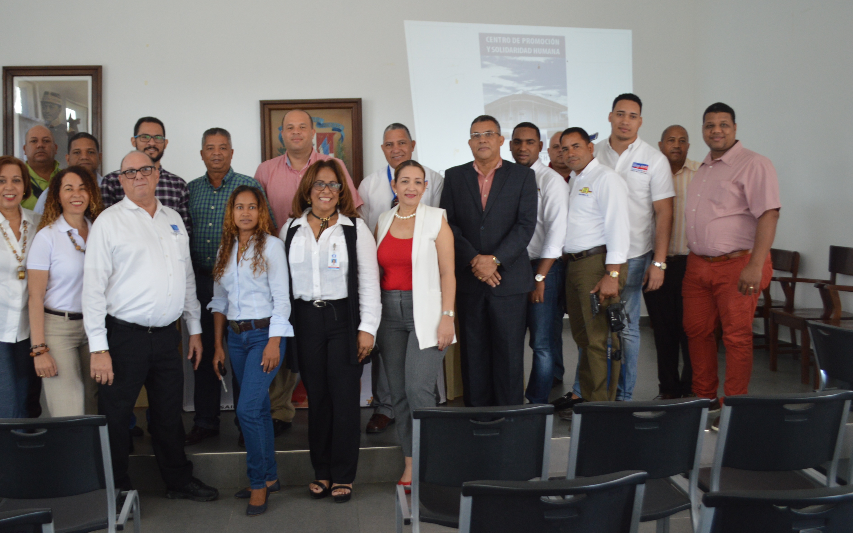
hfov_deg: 57.7
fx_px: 767
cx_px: 347
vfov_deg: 38.1
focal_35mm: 33
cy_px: 196
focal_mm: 18
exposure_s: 1/40
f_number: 3.5
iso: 400
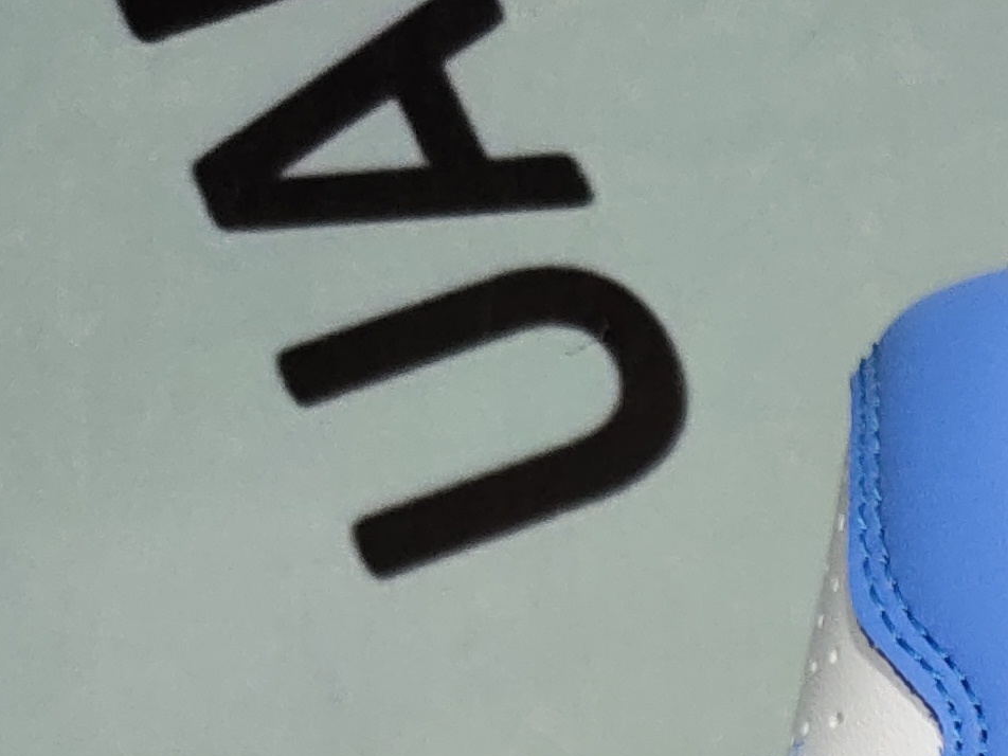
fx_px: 3698
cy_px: 1532
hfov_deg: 14.4
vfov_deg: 10.7
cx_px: 1551
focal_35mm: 127
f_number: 1.79
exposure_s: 1/100
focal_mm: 4.35
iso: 66
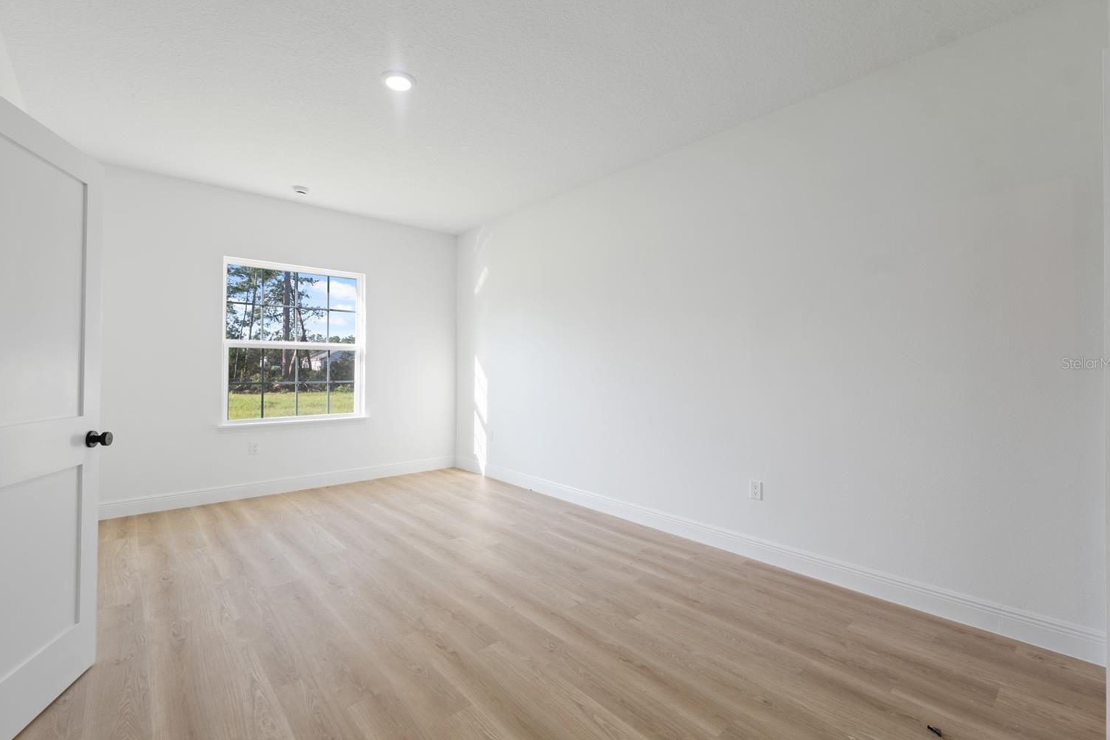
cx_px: 533
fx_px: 462
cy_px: 363
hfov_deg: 100.3
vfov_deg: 77.3
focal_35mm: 15
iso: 400
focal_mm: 14
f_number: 8
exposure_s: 1/13
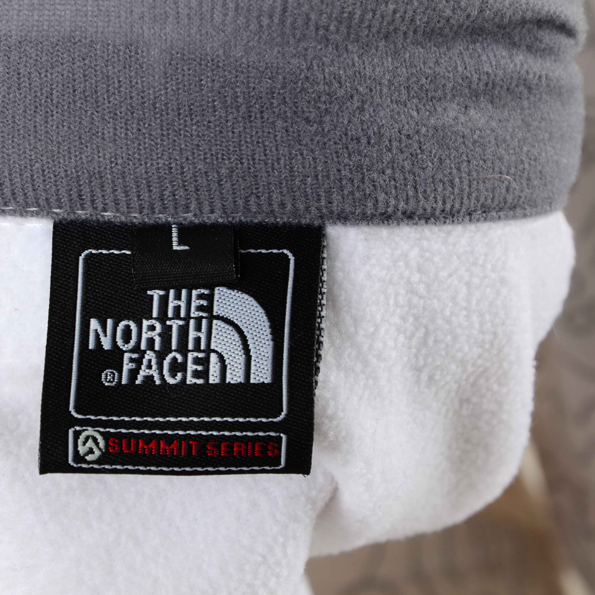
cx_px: 202
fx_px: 3941
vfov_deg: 8.6
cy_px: 298
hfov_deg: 8.6
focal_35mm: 203
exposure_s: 1/125
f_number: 13
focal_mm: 105
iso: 200
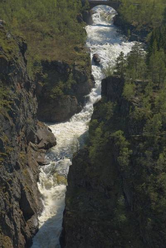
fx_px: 829
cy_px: 124
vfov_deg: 17.1
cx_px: 83
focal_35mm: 120
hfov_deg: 11.4
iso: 100
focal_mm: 120
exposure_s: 1/160
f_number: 10
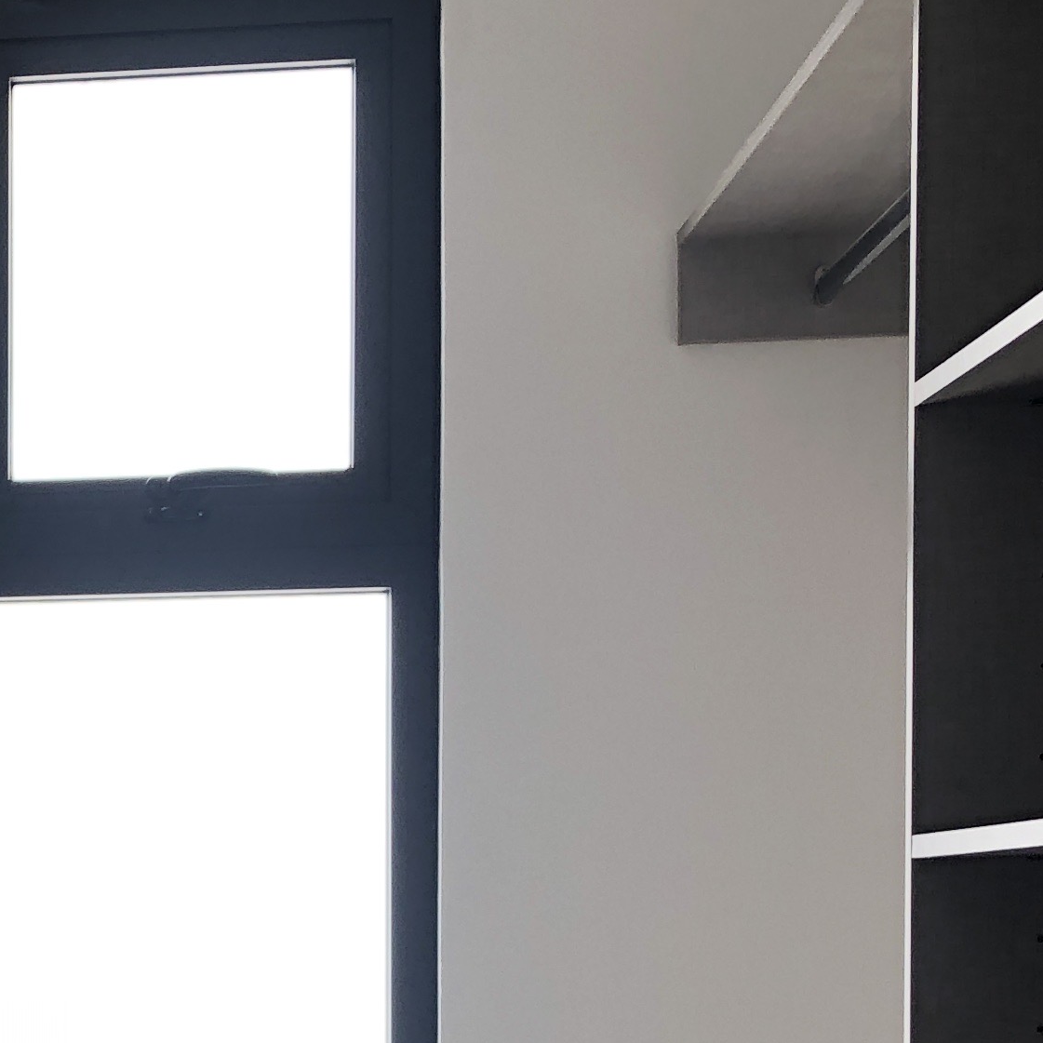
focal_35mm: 89
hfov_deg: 18.1
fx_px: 3034
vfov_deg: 19.0
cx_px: -344
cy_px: 1046
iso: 40
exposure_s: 1/120
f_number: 1.8
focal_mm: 4
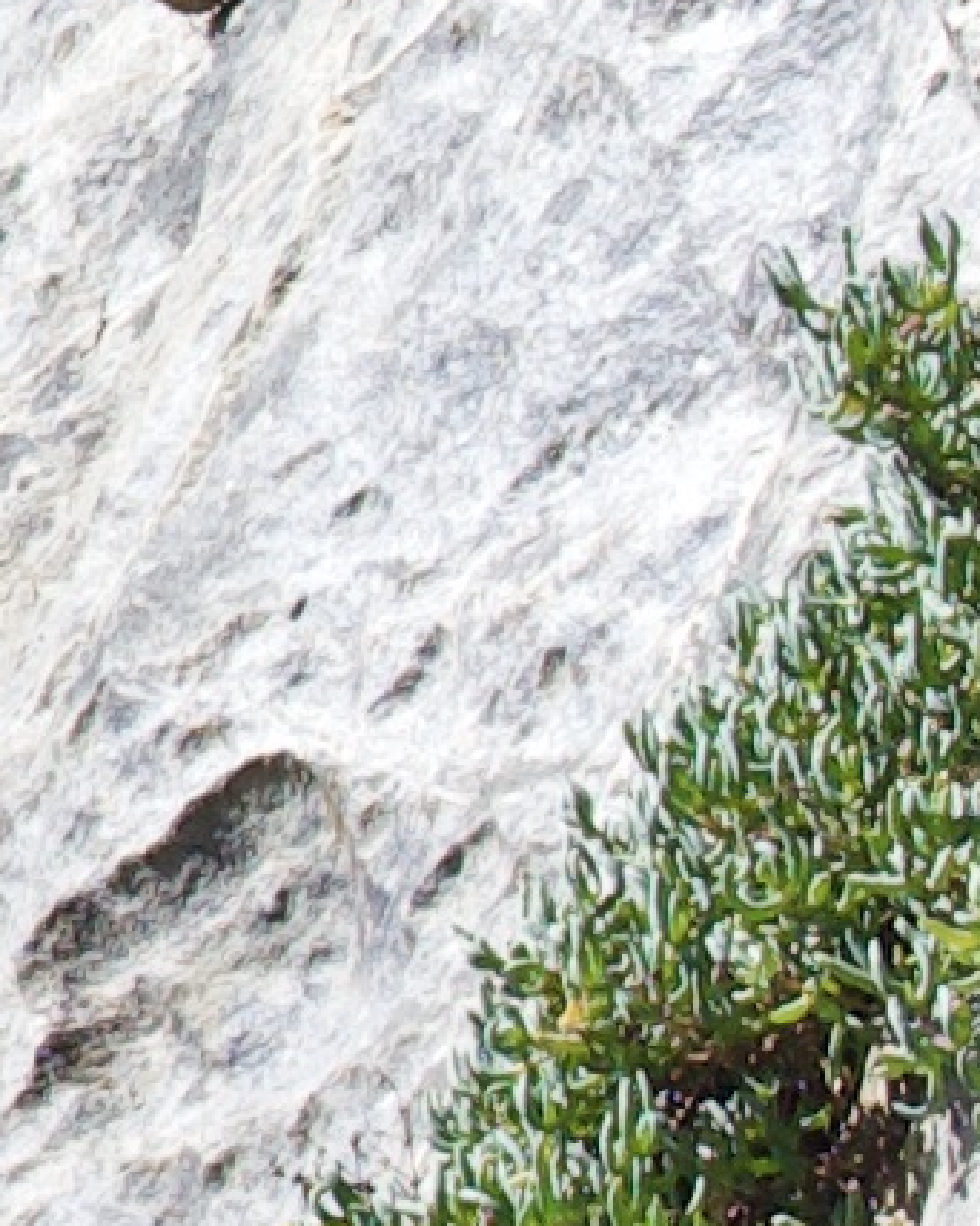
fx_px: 28590
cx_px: -3035
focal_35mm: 788
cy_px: -547
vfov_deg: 2.5
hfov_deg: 1.9
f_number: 11
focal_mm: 52
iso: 400
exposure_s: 1/400
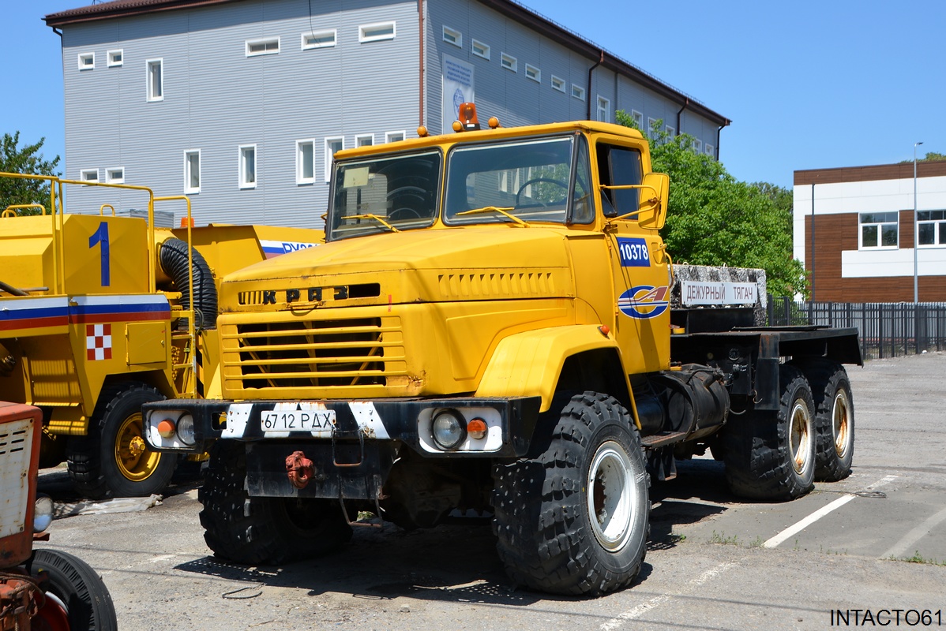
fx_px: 1025
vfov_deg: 34.2
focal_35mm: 39
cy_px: 316
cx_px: 473
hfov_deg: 49.5
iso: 110
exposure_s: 1/250
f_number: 8
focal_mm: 26
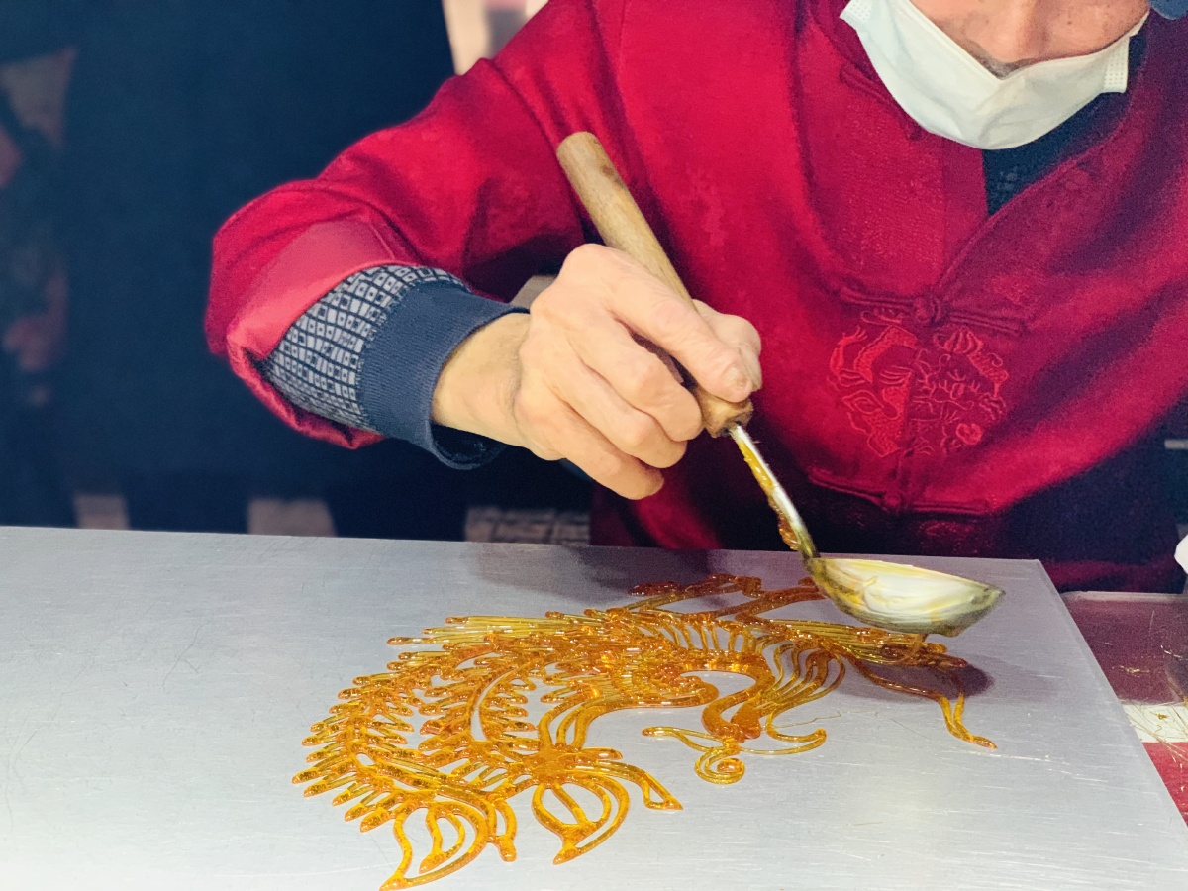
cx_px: 594
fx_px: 1785
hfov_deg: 36.8
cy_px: 446
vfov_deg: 28.0
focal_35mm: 52
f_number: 2.4
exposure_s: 1/60
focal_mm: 6
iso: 320
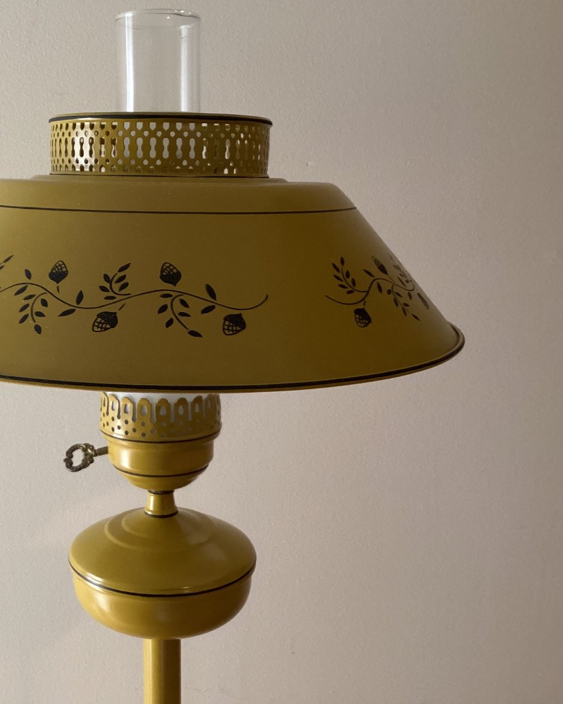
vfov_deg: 44.8
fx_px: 854
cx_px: 142
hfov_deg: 35.7
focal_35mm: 41
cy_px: 347
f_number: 2.4
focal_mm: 3.3
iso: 250
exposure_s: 1/60
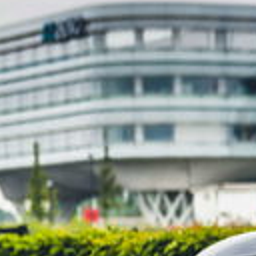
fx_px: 2636
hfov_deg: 5.3
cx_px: 730
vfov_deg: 5.6
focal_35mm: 315
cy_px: 194
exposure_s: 1/400
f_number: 3.5
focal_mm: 62
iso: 400
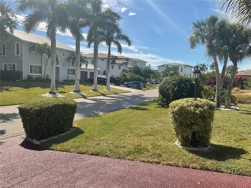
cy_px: 94
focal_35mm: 29
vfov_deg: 48.2
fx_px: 210
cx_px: 126
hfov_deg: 61.7
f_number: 1.8
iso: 16
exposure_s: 1/2667
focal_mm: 3
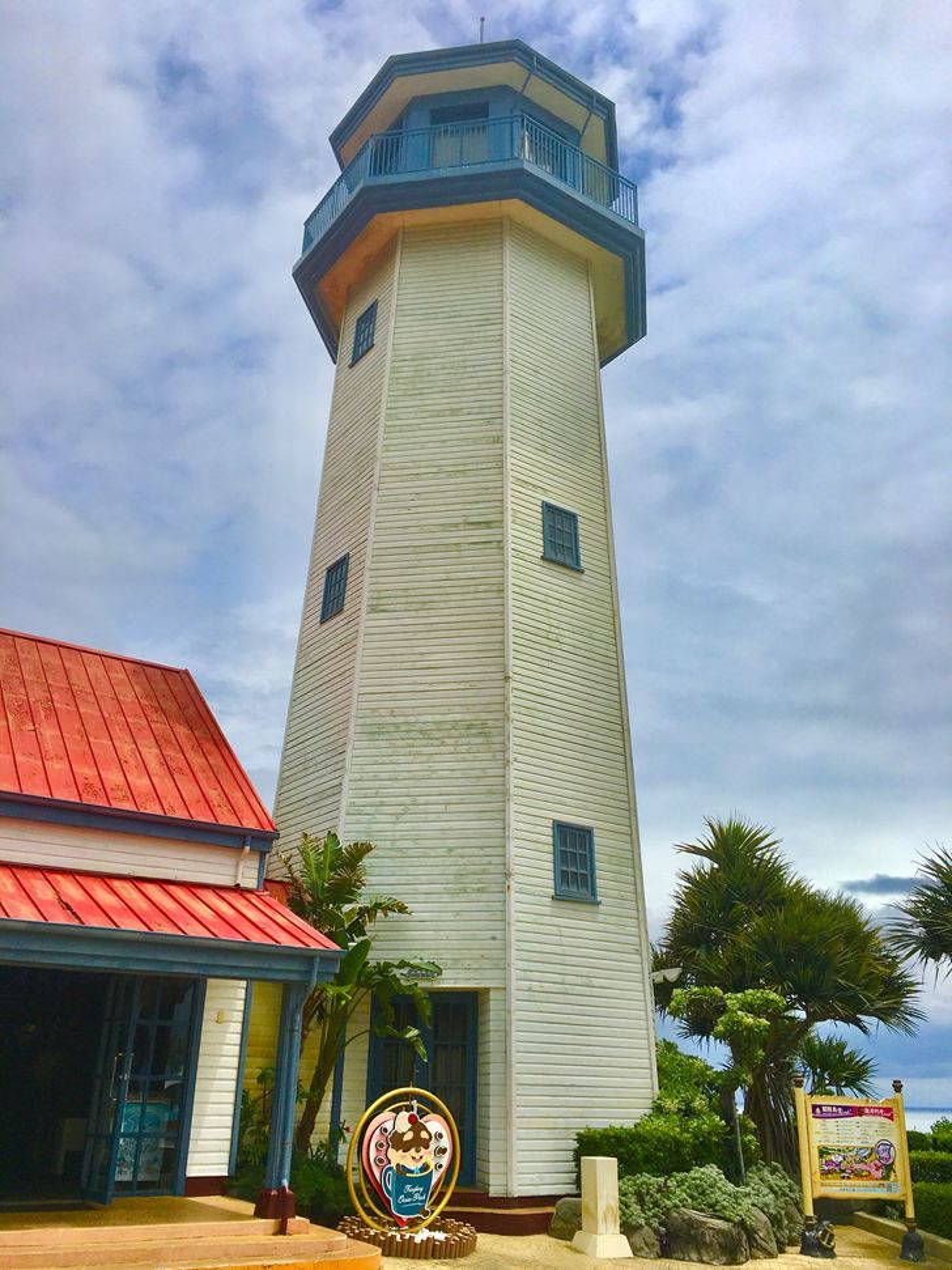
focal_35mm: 29
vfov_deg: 61.7
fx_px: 1064
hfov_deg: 48.2
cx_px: 476
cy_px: 635
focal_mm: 4.15
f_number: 2.2
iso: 25
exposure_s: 1/4808
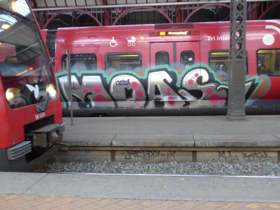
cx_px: 140
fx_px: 291
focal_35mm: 36
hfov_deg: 51.4
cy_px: 105
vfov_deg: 39.7
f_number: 2.4
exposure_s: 1/25
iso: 400
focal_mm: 7.5
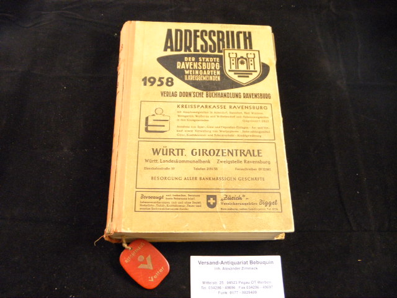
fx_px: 436
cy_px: 149
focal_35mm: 38
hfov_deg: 49.0
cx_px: 198
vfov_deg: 37.7
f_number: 3.7
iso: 400
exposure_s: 1/30
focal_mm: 6.8
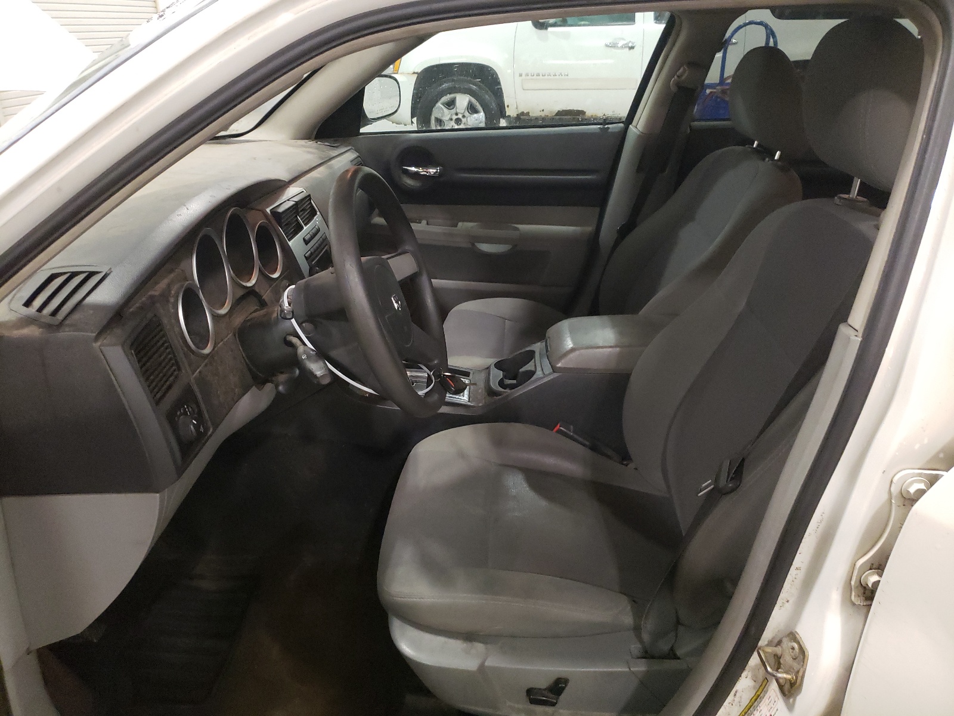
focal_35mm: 26
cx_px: 477
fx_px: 717
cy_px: 358
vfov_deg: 53.1
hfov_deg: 67.3
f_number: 1.5
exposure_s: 1/24
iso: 478
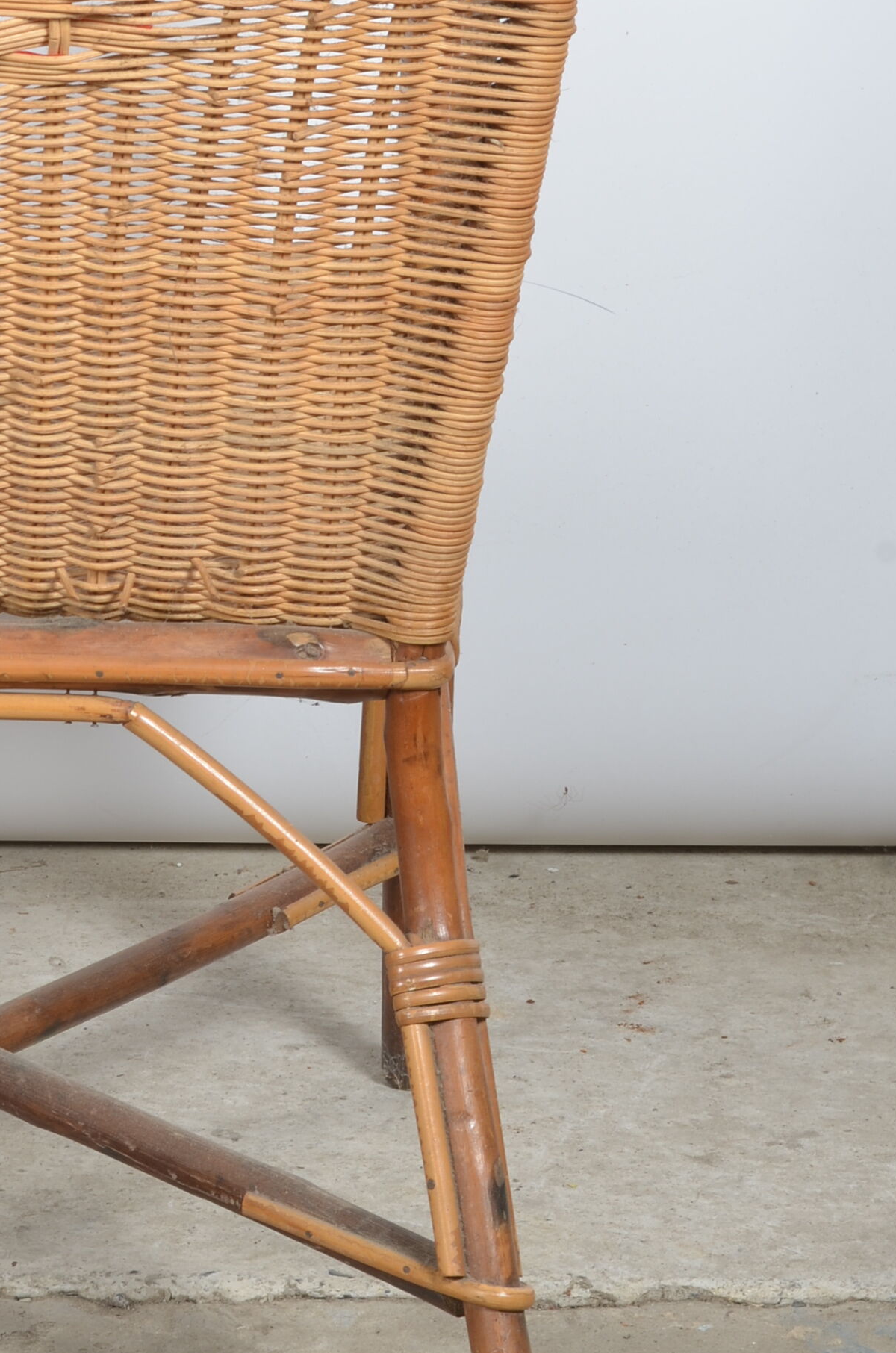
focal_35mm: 153
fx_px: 5738
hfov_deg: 8.9
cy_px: 701
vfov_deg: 13.4
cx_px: 4
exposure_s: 1/125
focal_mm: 50
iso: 100
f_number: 11
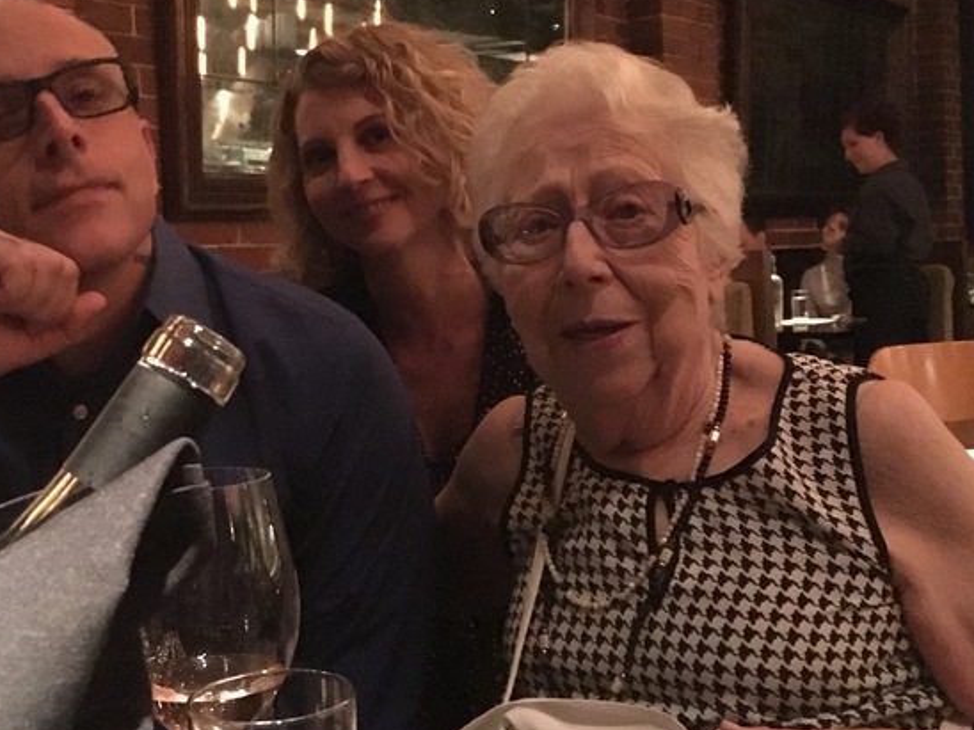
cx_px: 417
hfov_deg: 39.6
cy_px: 336
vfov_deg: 30.3
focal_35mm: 48
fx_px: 1351
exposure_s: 1/15
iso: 2000
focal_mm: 4.15
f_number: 2.2
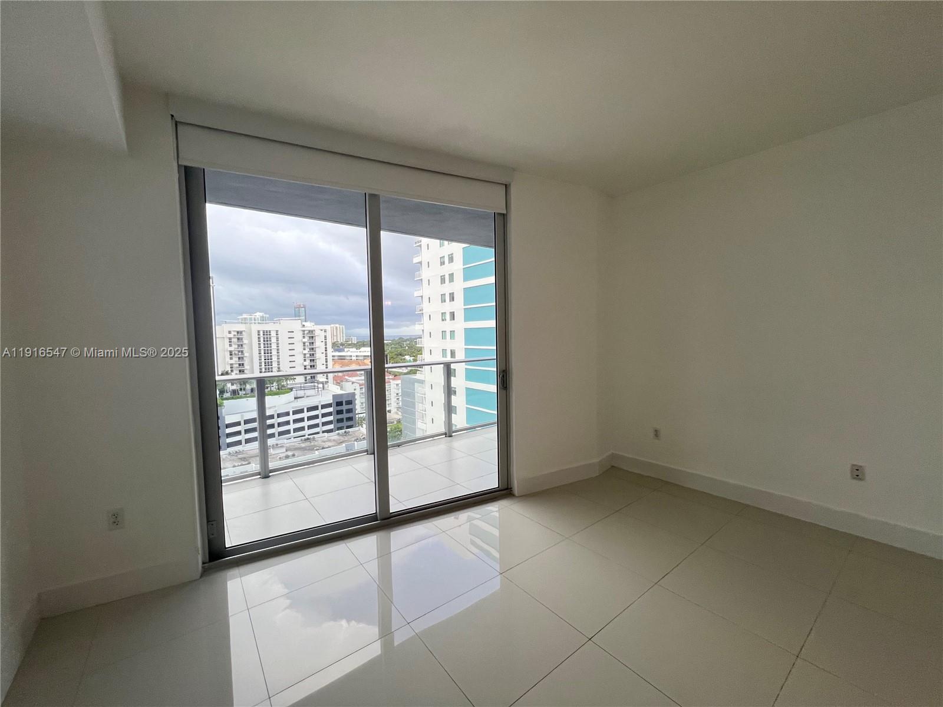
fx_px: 354
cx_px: 472
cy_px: 354
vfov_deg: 89.9
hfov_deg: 106.2
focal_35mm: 13
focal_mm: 1.57
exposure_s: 1/120
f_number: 1.8
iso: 200
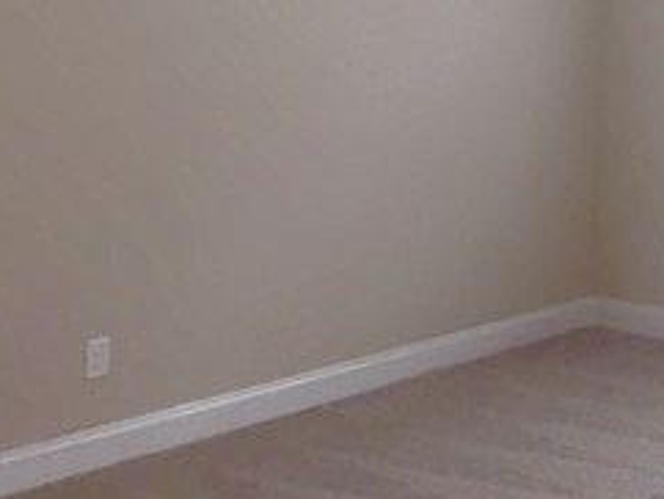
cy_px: -110
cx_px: 851
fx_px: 1478
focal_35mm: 77
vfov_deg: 18.1
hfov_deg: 22.7
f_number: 2.2
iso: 40
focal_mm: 4.15
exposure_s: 1/60
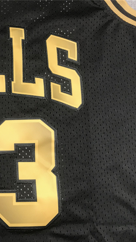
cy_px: 122
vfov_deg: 49.4
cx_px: -19
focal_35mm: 41
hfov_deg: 26.4
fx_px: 263
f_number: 1.8
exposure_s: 1/33
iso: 32
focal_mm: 3.99
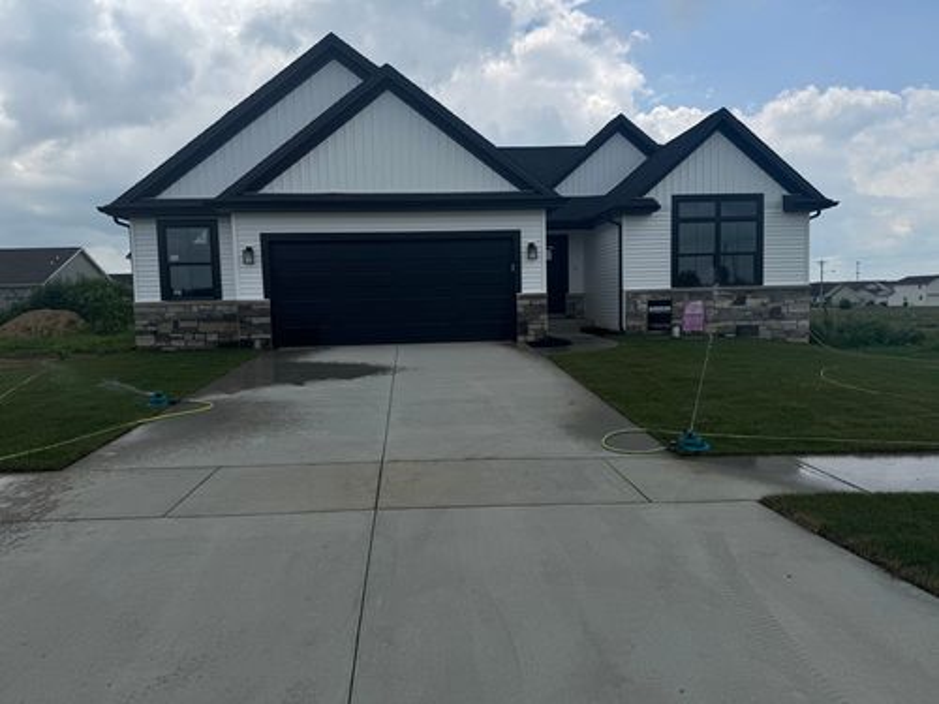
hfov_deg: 71.6
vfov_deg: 56.8
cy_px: 352
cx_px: 470
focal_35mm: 24
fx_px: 651
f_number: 1.78
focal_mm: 6.76
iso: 80
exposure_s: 1/6410
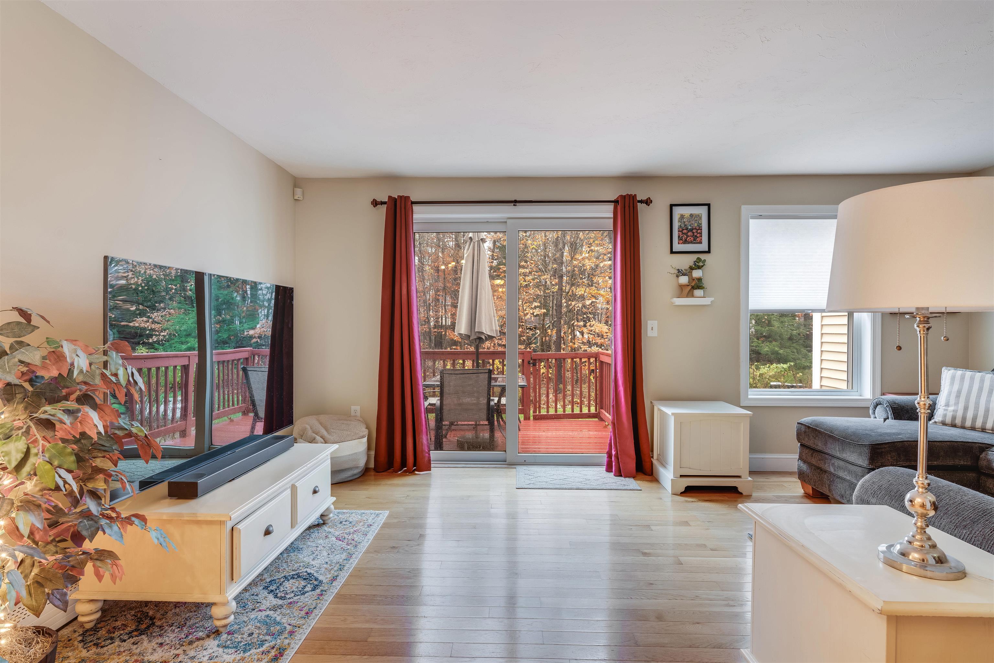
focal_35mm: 19
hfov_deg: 86.9
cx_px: 497
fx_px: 525
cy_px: 332
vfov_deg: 64.6
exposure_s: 1/5
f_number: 8
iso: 320
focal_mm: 19
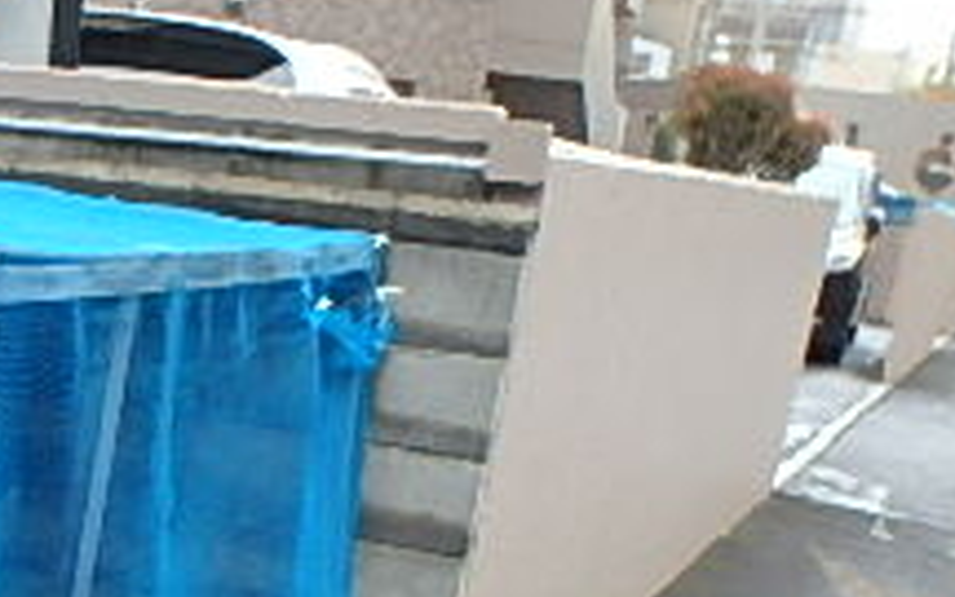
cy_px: 747
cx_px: -62
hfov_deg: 28.6
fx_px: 1718
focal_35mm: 66
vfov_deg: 18.5
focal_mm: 3.7
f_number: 3.5
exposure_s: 1/60
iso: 200
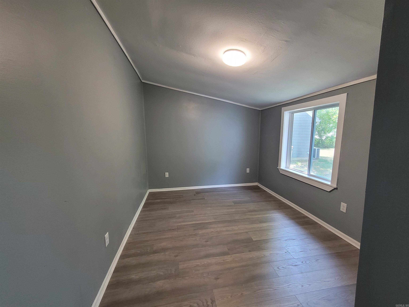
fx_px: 154
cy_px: 154
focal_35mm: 13
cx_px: 204
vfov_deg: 89.9
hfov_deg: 106.2
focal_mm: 2.2
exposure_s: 1/60
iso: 400
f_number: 2.2
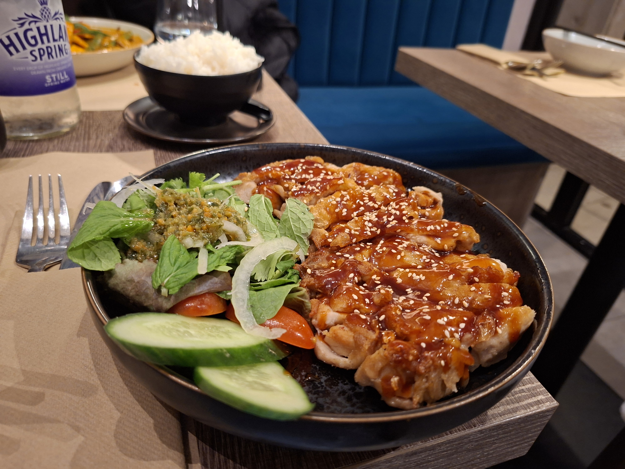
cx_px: 312
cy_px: 234
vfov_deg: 58.9
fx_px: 415
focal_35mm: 23
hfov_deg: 73.9
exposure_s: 1/25
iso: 400
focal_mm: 5.54
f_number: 1.8
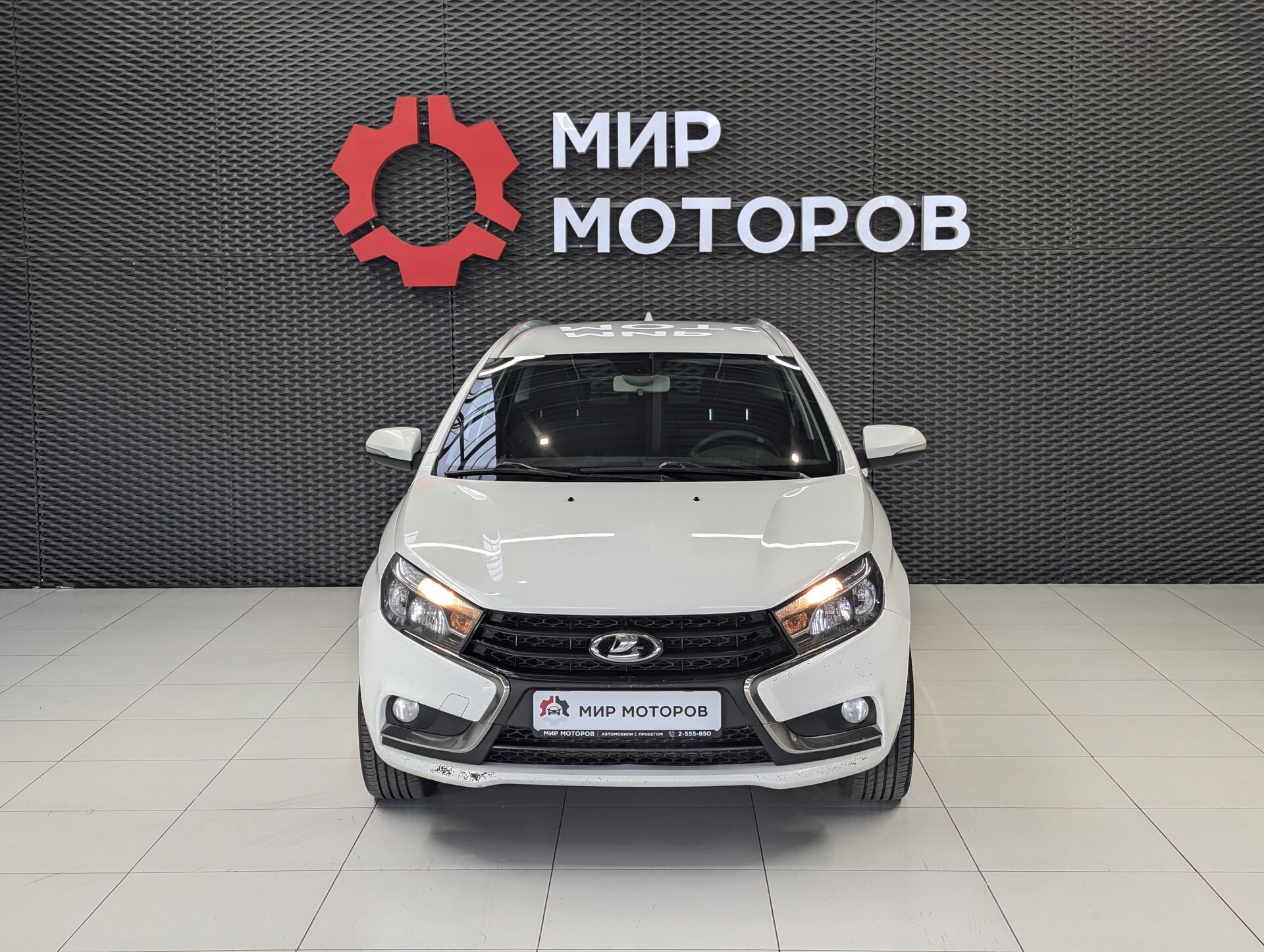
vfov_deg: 30.3
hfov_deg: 39.6
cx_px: 632
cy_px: 476
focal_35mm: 48
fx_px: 1755
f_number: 1.85
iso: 42
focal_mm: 6.81
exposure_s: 1/190
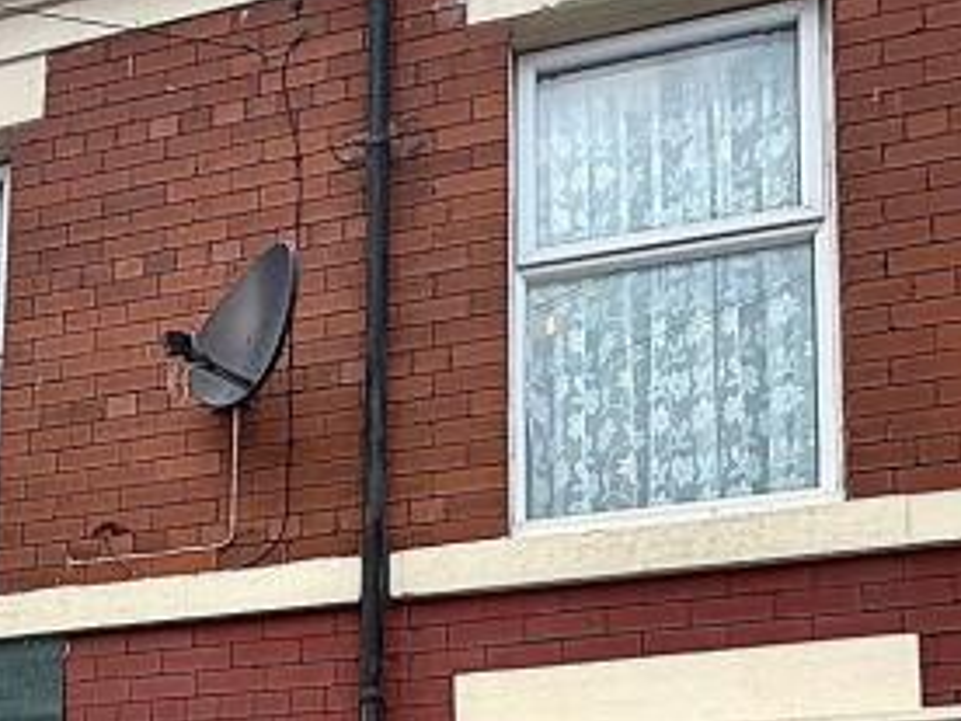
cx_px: 136
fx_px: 1444
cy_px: 1059
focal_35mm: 52
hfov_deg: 35.1
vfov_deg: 23.1
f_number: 2.2
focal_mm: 2.22
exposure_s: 1/527
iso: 50
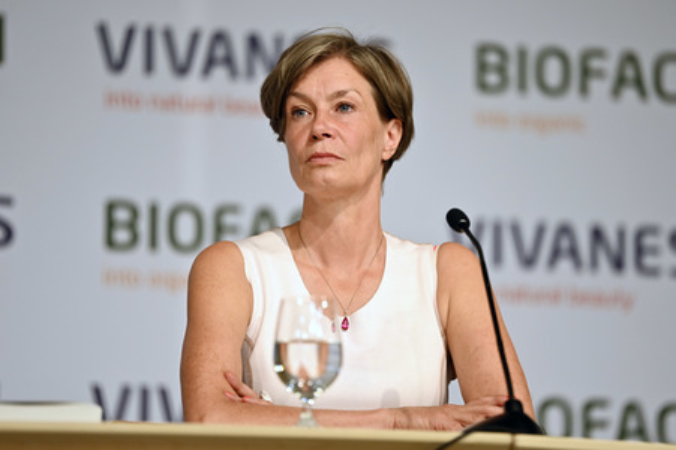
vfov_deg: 6.9
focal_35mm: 200
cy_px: 225
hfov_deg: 10.3
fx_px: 3753
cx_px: 338
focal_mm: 200
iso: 1000
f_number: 2.8
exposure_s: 1/400
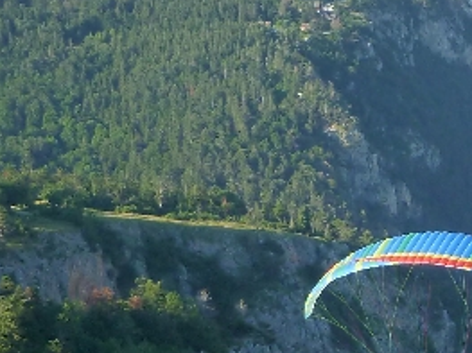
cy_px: 237
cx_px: 700
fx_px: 1486
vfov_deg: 13.6
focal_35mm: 109
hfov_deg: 16.5
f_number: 3.3
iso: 160
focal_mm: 4.9
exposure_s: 1/500
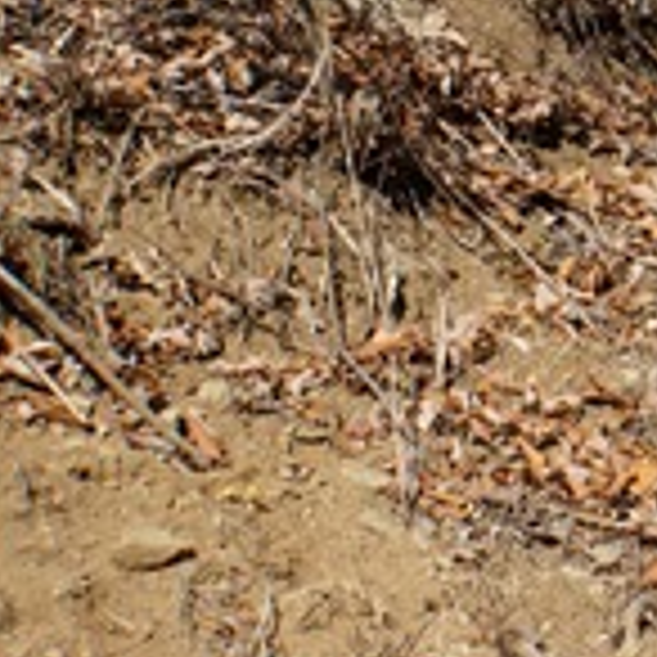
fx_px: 2146
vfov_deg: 17.1
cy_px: 47
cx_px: 994
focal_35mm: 100
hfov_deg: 15.9
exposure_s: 1/125
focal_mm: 23.8
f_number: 10
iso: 100
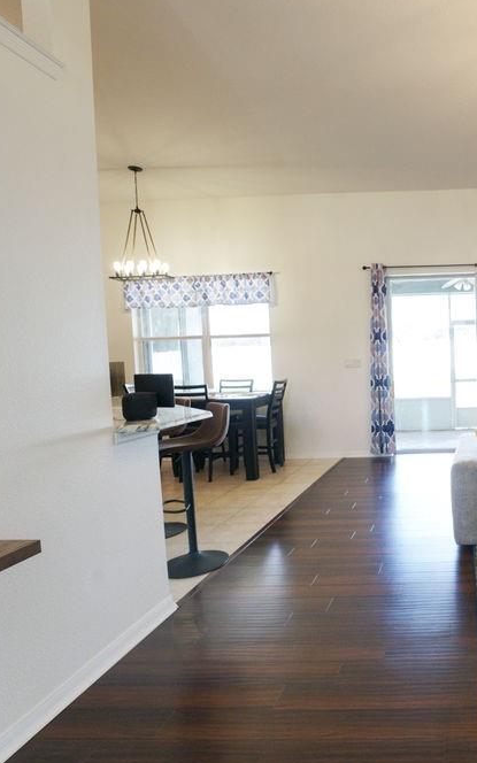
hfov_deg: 46.8
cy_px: 380
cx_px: 468
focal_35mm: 22
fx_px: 458
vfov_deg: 79.7
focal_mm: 14
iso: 1000
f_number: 8
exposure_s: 1/125
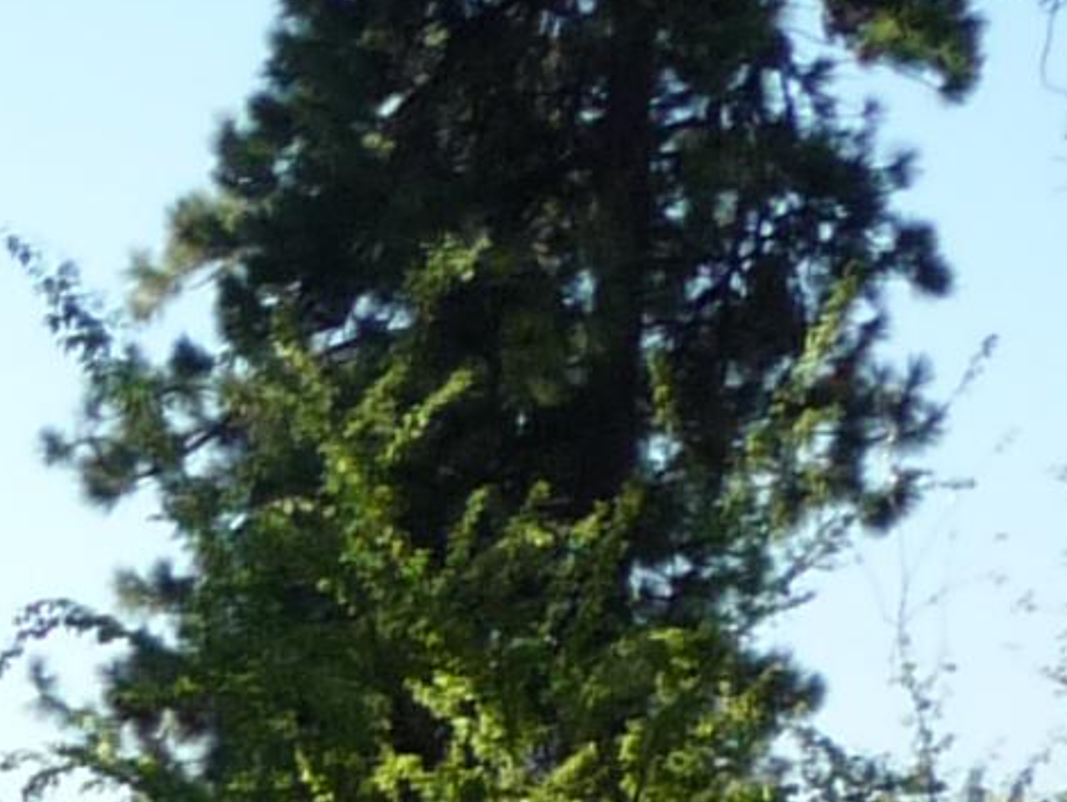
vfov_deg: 6.6
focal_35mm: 222
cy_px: 1347
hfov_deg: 8.1
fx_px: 6846
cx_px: -1605
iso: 125
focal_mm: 5.2
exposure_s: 1/500
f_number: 3.3
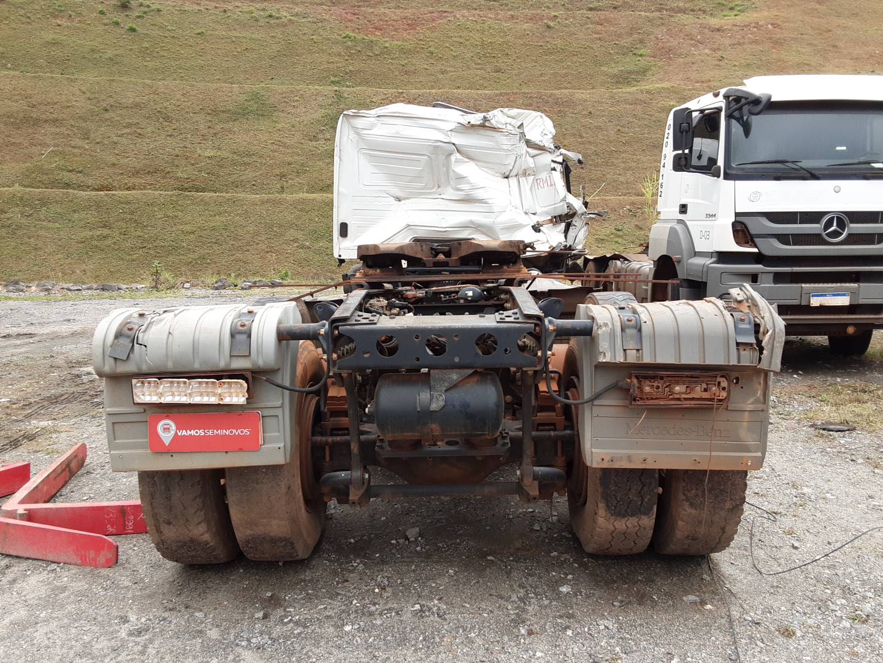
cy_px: 332
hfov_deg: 63.4
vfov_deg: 49.7
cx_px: 442
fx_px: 714
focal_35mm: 28
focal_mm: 2.9
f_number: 1.9
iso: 40
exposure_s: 1/372
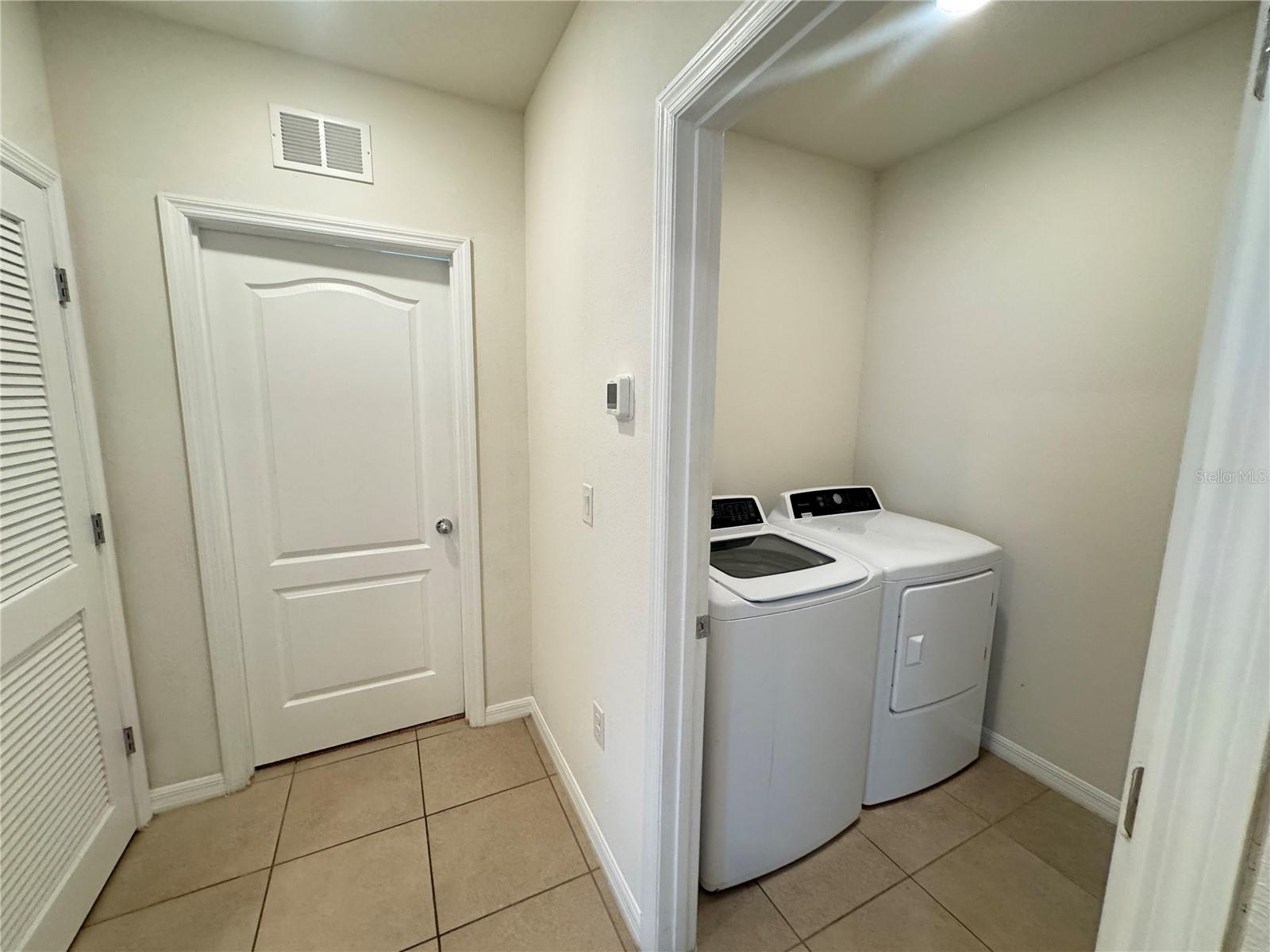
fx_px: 514
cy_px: 476
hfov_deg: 102.1
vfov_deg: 85.7
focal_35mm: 14
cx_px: 635
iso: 250
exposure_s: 1/120
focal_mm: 2.22
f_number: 2.2
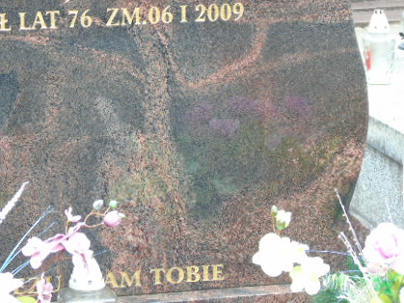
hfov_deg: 12.0
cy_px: 79
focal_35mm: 165
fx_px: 1925
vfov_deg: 9.0
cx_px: 108
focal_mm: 19
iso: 80
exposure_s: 1/80
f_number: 4.4
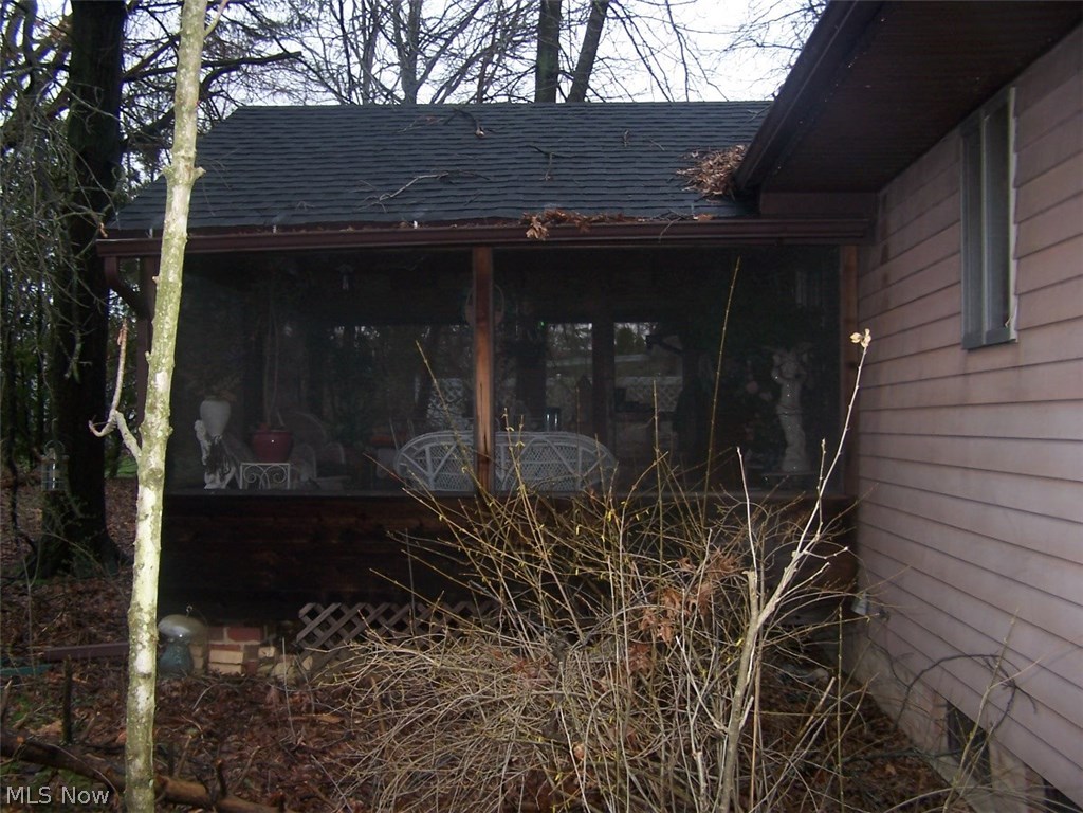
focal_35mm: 38
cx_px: 542
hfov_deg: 49.0
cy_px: 406
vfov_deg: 37.7
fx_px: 1189
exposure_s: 1/60
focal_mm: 6.3
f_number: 2.8
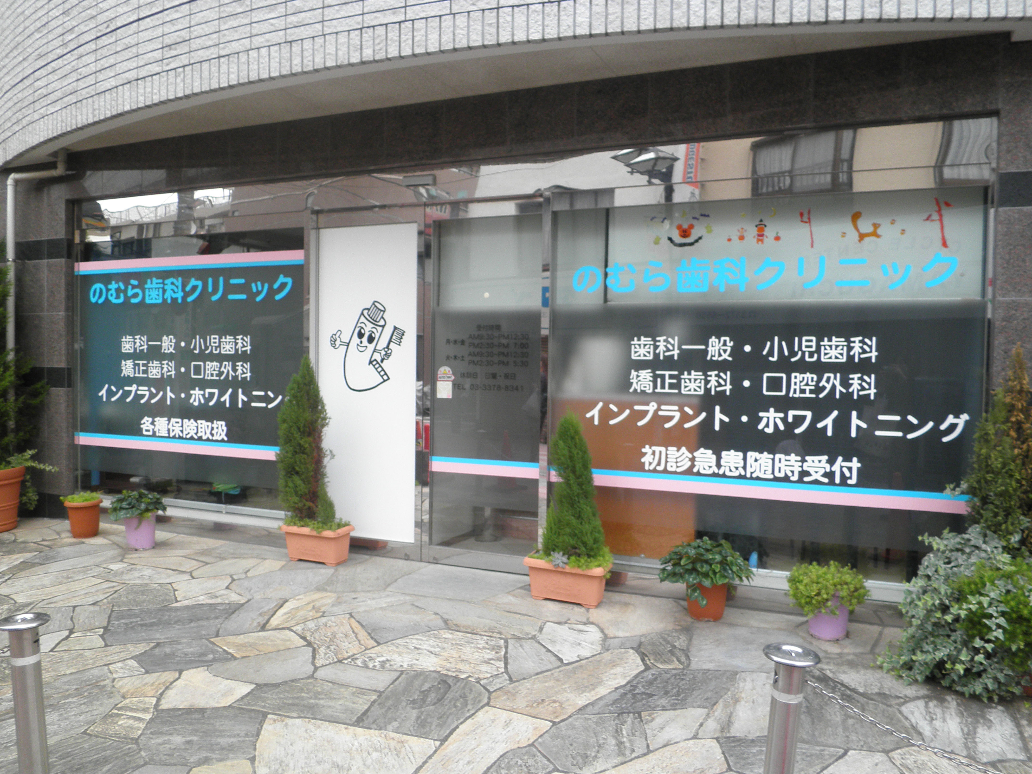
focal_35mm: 26
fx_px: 775
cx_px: 516
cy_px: 387
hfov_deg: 67.3
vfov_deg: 53.1
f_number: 2.8
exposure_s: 1/100
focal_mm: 4.7
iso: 64
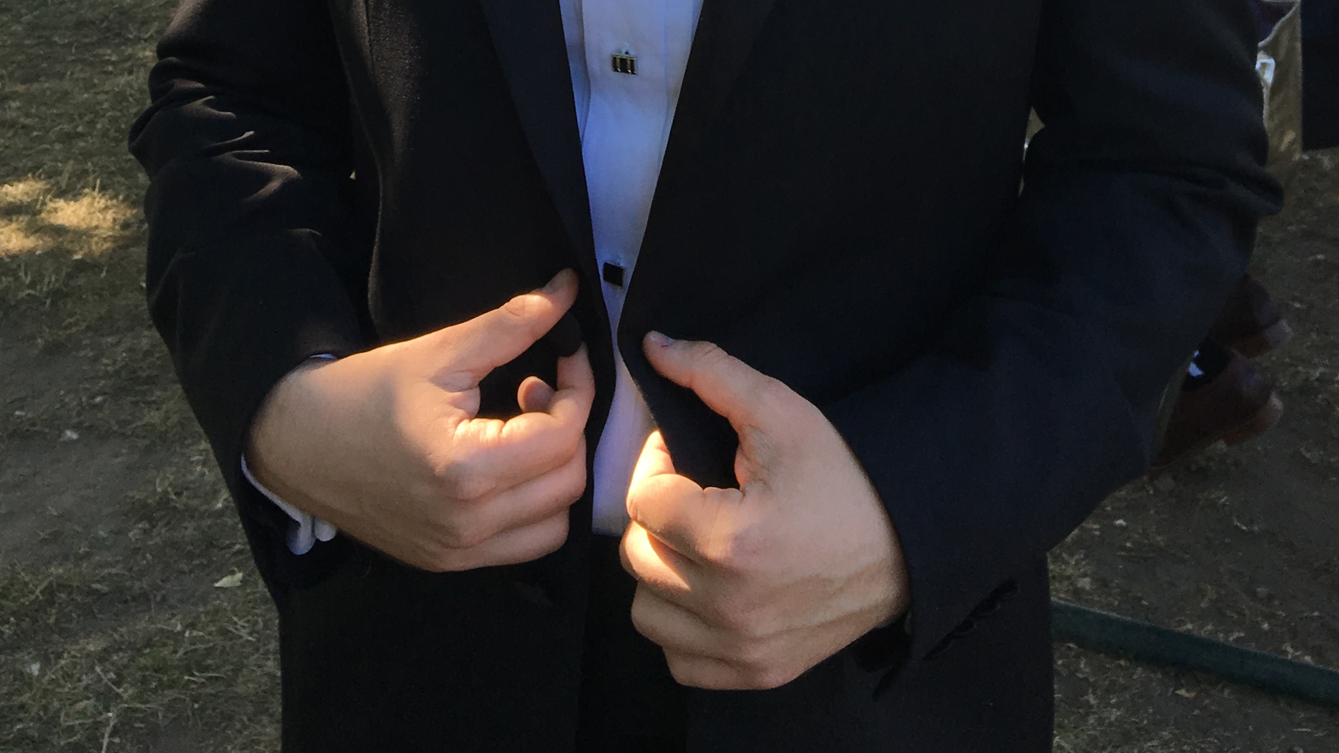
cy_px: -345
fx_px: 2024
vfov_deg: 18.8
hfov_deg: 36.6
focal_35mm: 57
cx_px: 701
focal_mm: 4.15
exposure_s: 1/252
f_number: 2.2
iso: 25
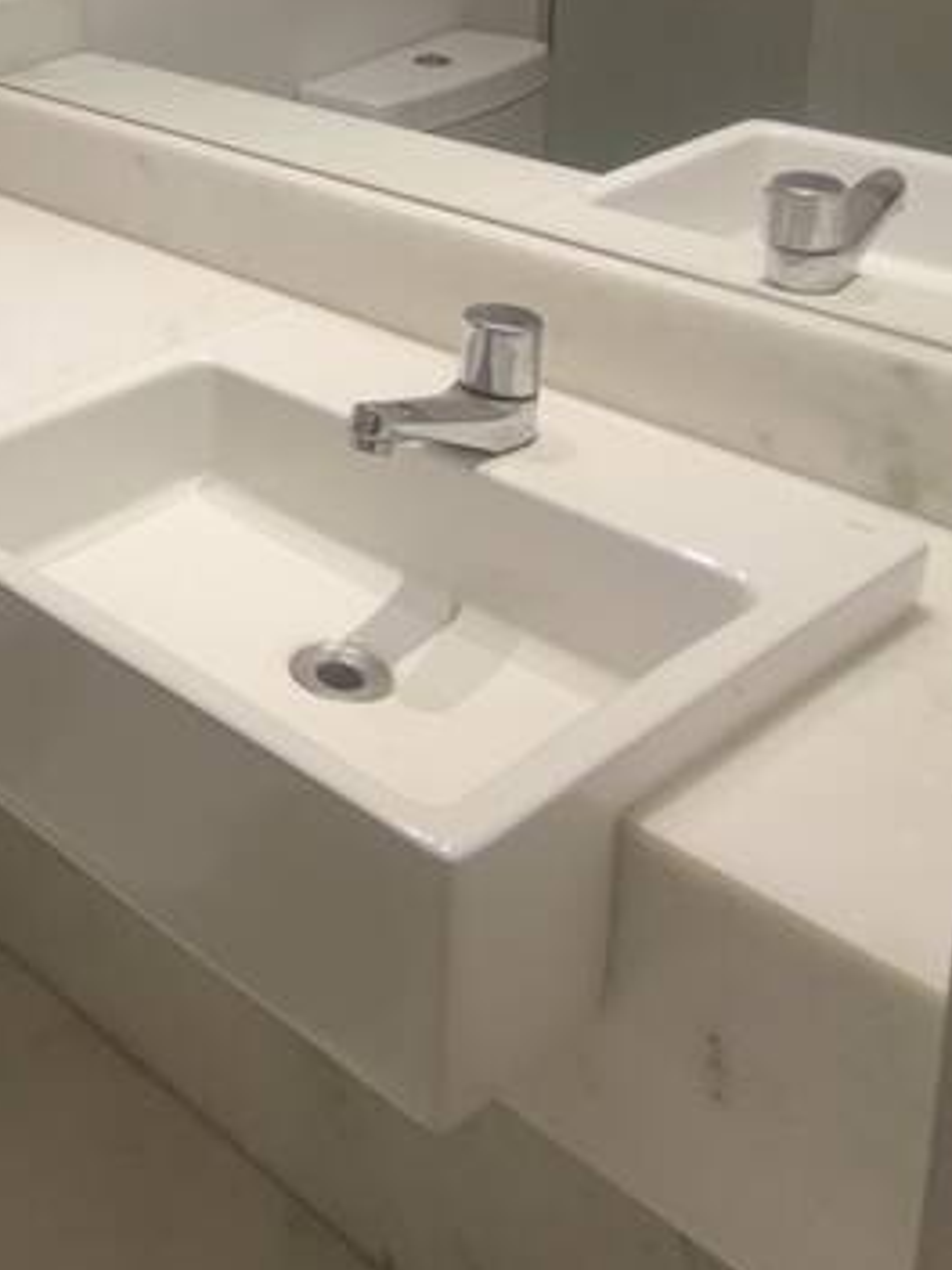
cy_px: 0
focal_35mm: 46
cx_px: -413
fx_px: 1687
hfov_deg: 25.2
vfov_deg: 37.0
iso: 129
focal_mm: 1.65
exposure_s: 1/60
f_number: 2.2
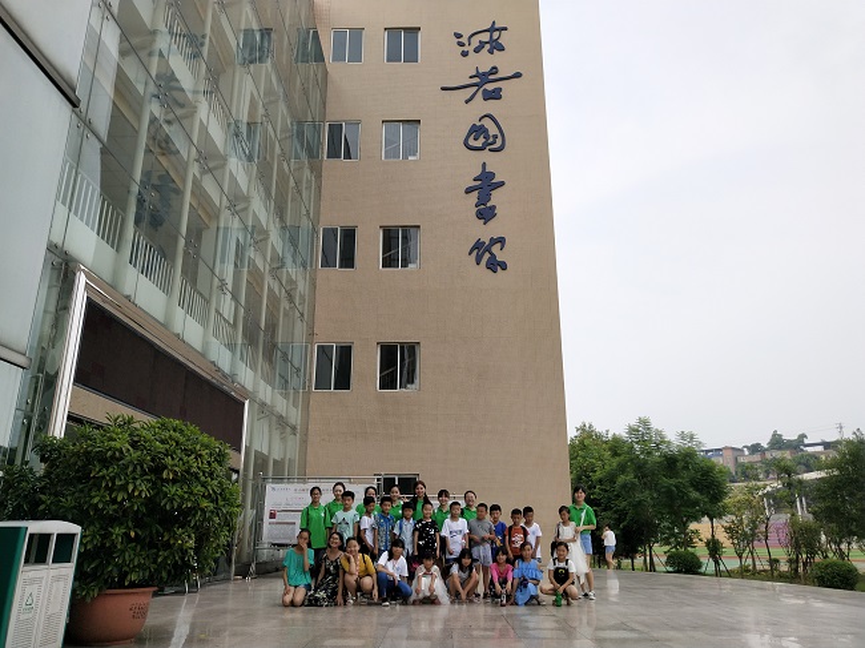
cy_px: 324
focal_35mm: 30
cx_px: 432
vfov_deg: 46.8
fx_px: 749
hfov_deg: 60.0
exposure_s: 1/1599
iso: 111
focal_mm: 3.95
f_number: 1.8
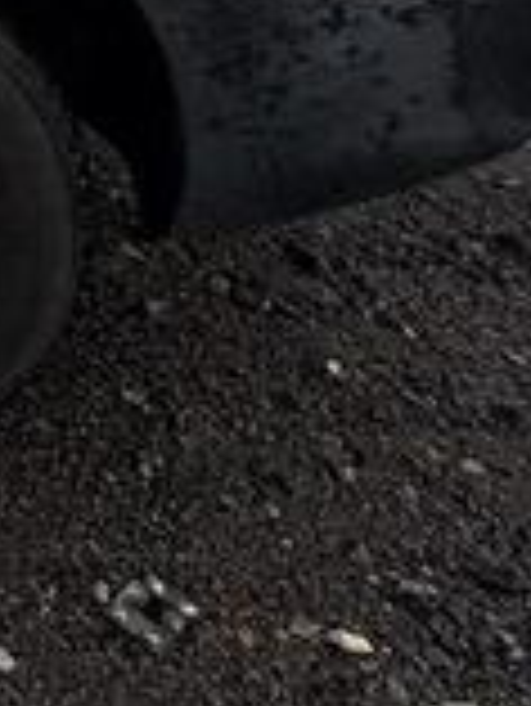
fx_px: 1634
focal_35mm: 80
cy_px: -567
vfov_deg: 18.8
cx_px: -1116
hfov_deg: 10.9
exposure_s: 1/652
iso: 40
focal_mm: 2.22
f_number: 2.2
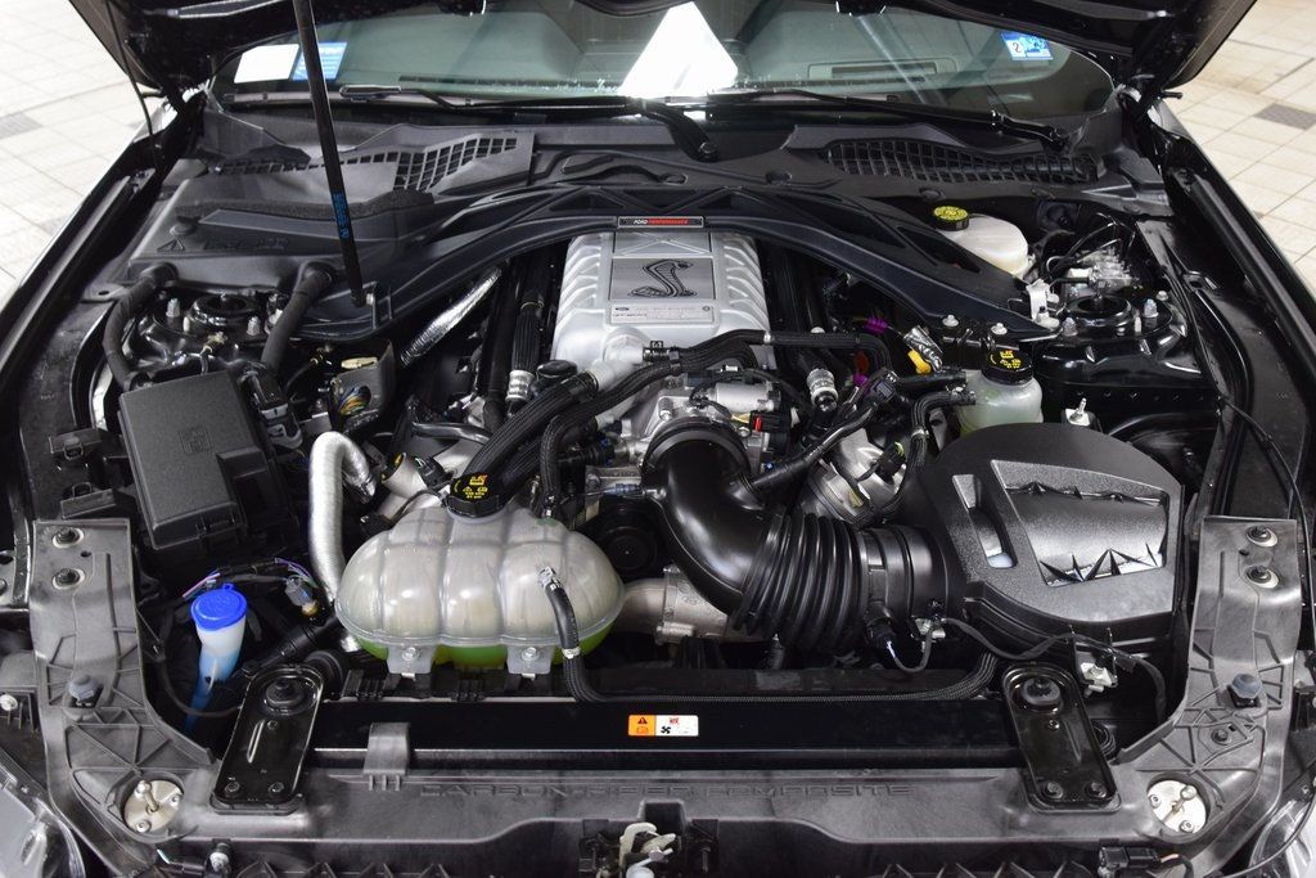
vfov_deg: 36.9
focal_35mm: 36
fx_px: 1316
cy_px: 439
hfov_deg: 53.1
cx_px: 658
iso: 1250
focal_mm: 24
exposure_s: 1/15
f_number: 6.3
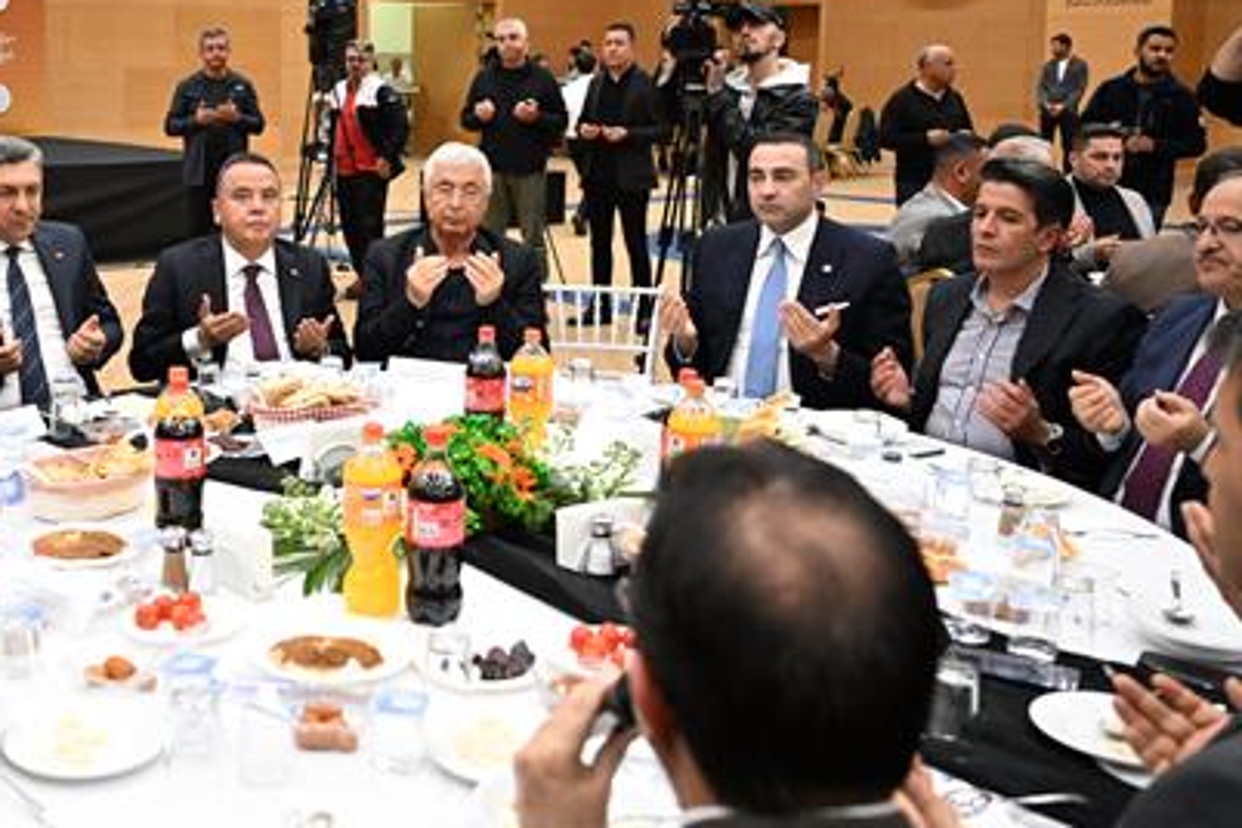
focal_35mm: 43
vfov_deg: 30.7
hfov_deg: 44.1
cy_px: 210
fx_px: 1483
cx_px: 331
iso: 6400
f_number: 2.8
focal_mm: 24
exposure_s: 1/320
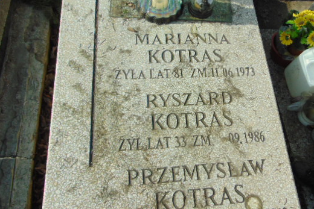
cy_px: 102
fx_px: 279
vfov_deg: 41.1
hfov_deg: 58.2
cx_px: 191
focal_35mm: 32
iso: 80
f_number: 7.7
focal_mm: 4.5
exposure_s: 1/160
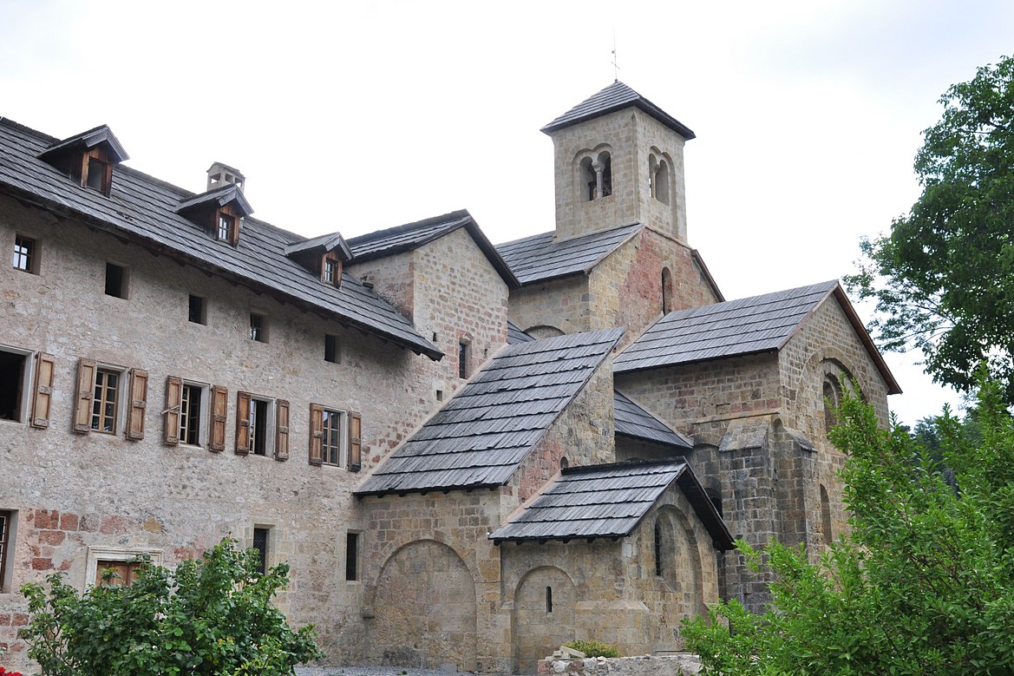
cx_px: 501
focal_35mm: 40
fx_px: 1126
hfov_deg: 48.5
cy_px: 342
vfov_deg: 33.4
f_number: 10
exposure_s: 1/200
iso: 400
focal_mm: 26
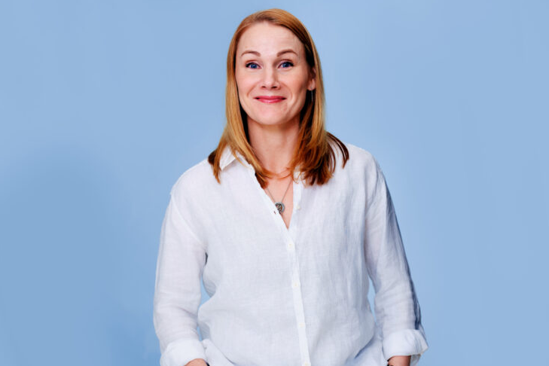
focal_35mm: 69
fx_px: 1052
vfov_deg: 19.7
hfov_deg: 29.2
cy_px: 208
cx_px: 275
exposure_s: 1/125
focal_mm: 80
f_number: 3.2
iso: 200
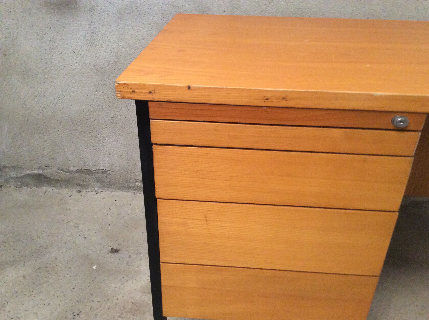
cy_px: 160
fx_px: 396
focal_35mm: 32
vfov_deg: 44.1
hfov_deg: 56.9
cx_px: 214
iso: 320
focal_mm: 3.3
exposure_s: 1/17
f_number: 2.4
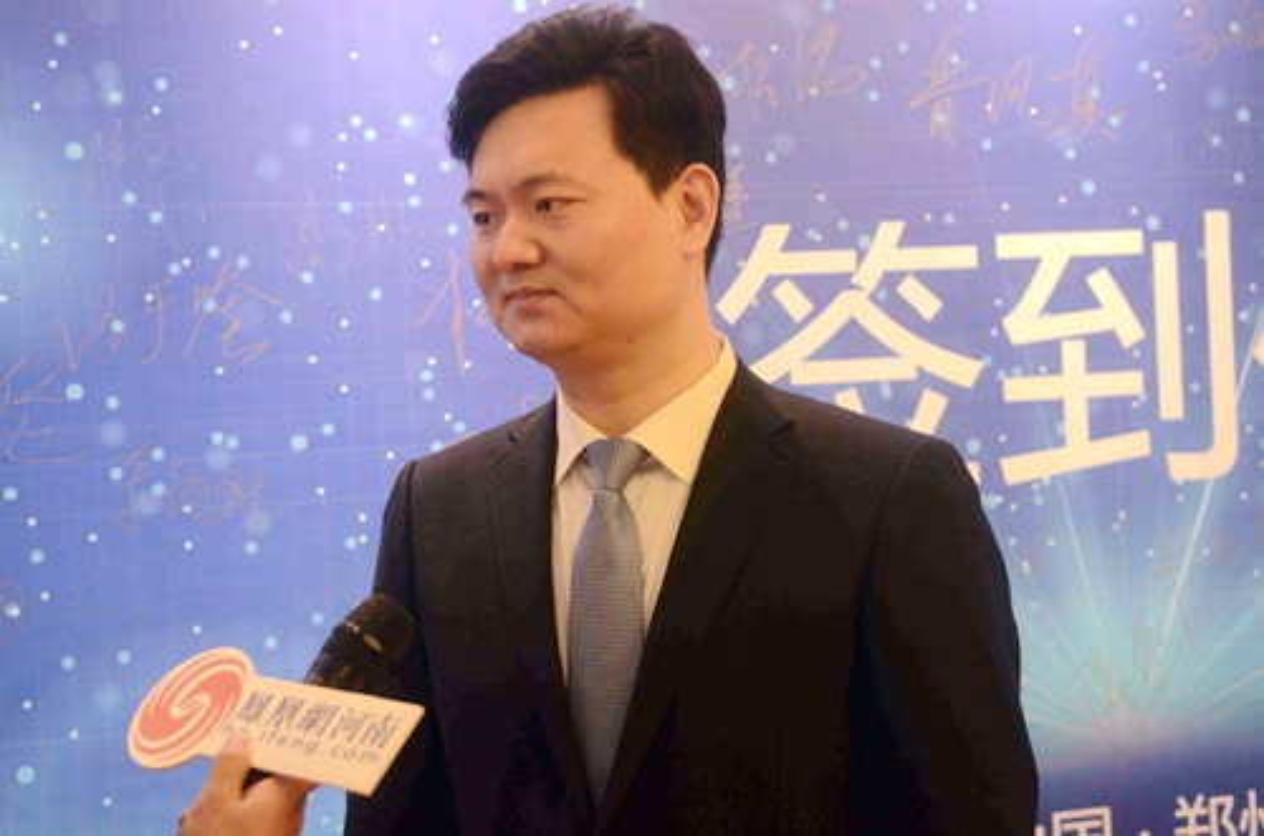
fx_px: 1997
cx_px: 632
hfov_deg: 35.1
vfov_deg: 23.7
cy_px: 418
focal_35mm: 57
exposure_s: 1/160
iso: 2000
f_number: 3.2
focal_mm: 38
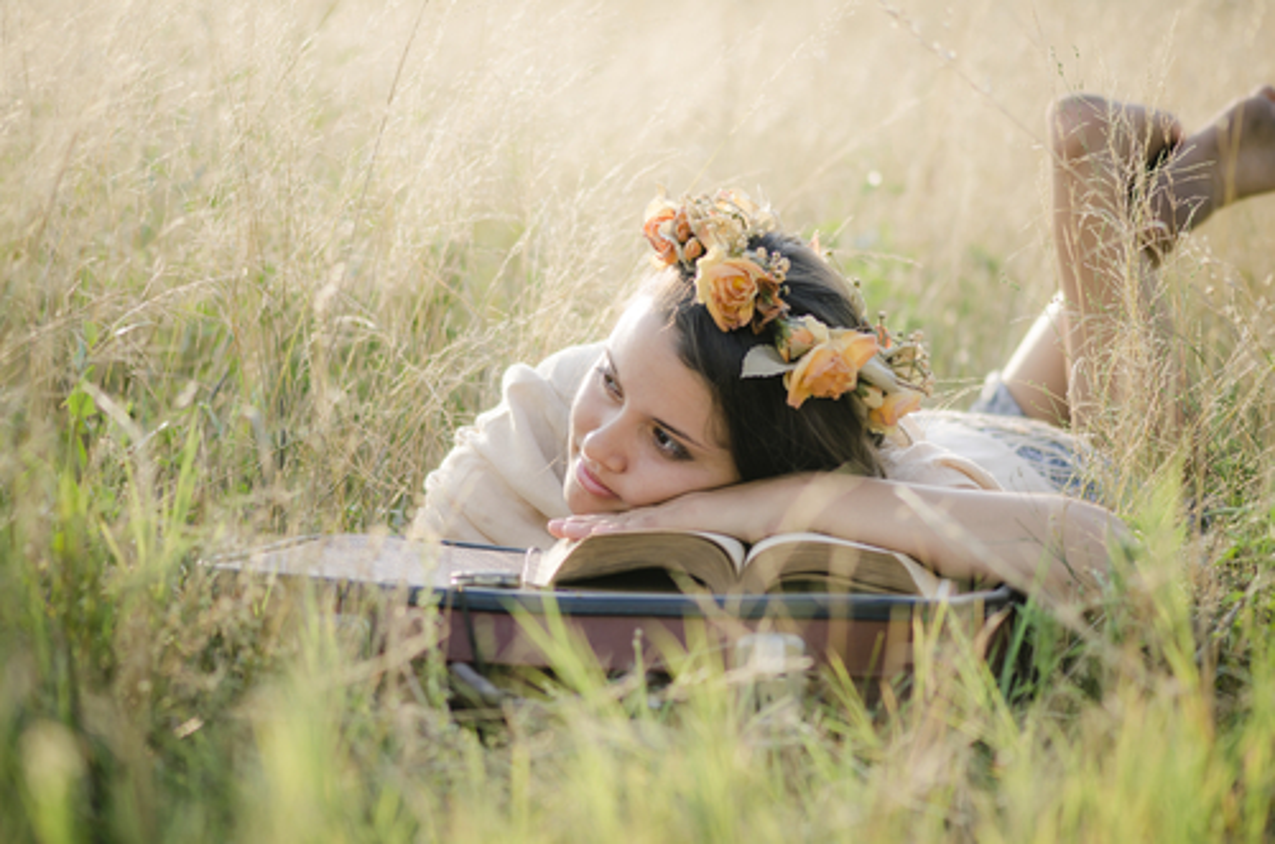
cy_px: 422
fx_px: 5566
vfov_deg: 8.7
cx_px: 638
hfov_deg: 13.1
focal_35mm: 158
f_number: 2.8
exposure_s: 1/800
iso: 100
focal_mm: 105
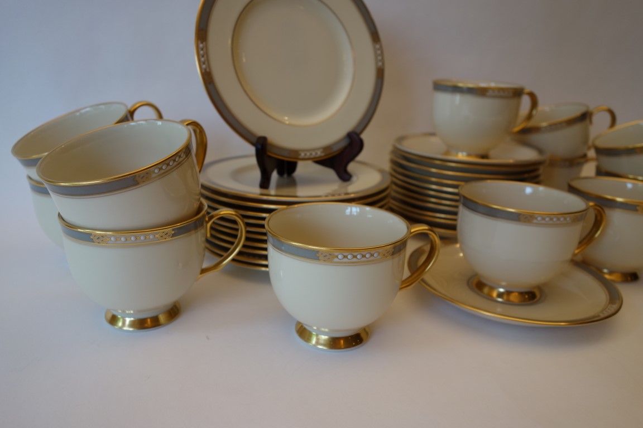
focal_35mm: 28
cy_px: 214
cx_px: 322
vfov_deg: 46.4
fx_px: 500
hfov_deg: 65.5
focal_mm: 10.4
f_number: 2.8
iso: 125
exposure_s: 1/100
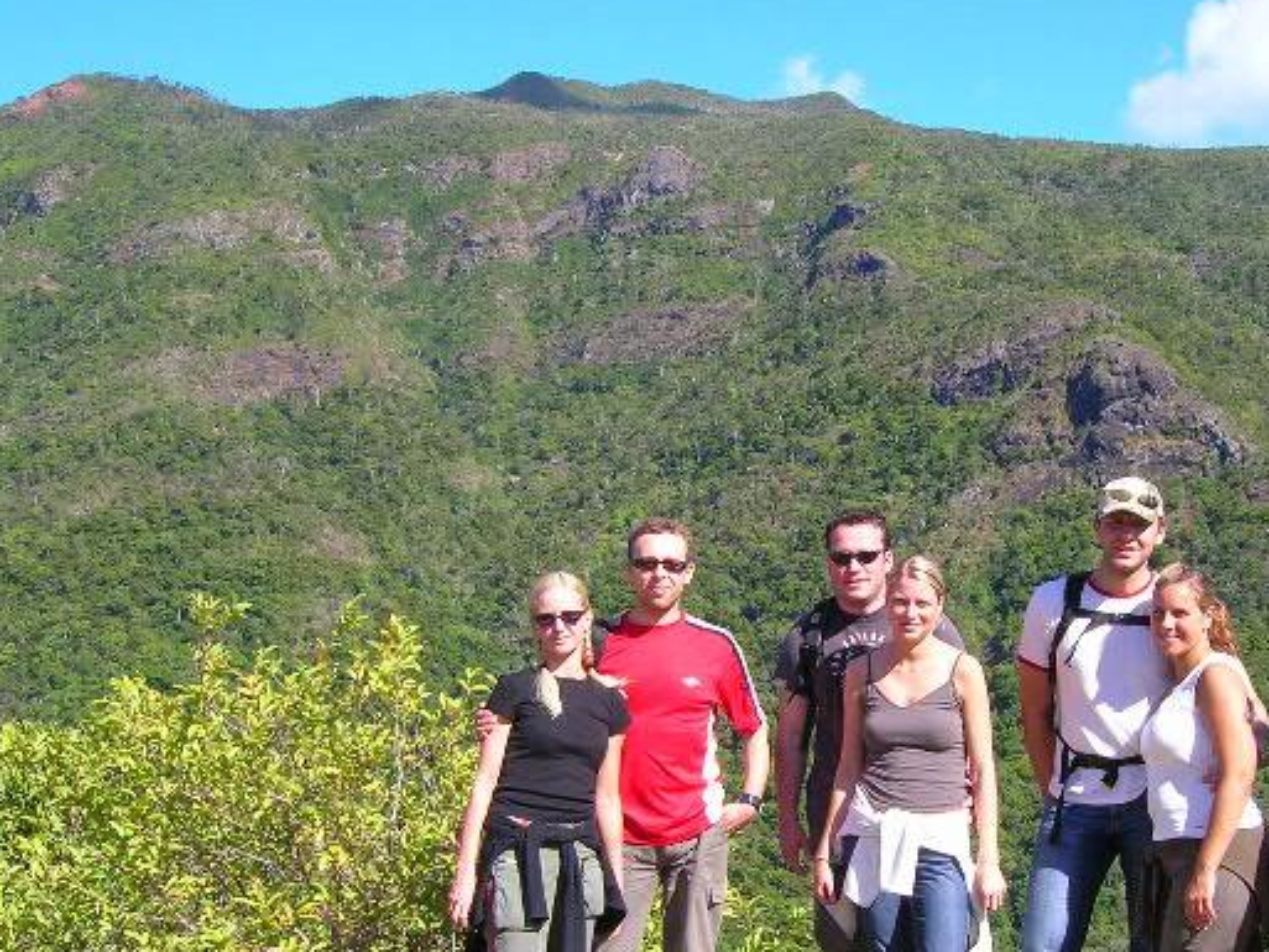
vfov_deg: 27.2
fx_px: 1943
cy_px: 705
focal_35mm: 53
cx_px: 886
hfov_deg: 35.7
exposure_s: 1/224
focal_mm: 5.7
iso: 50
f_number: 4.9
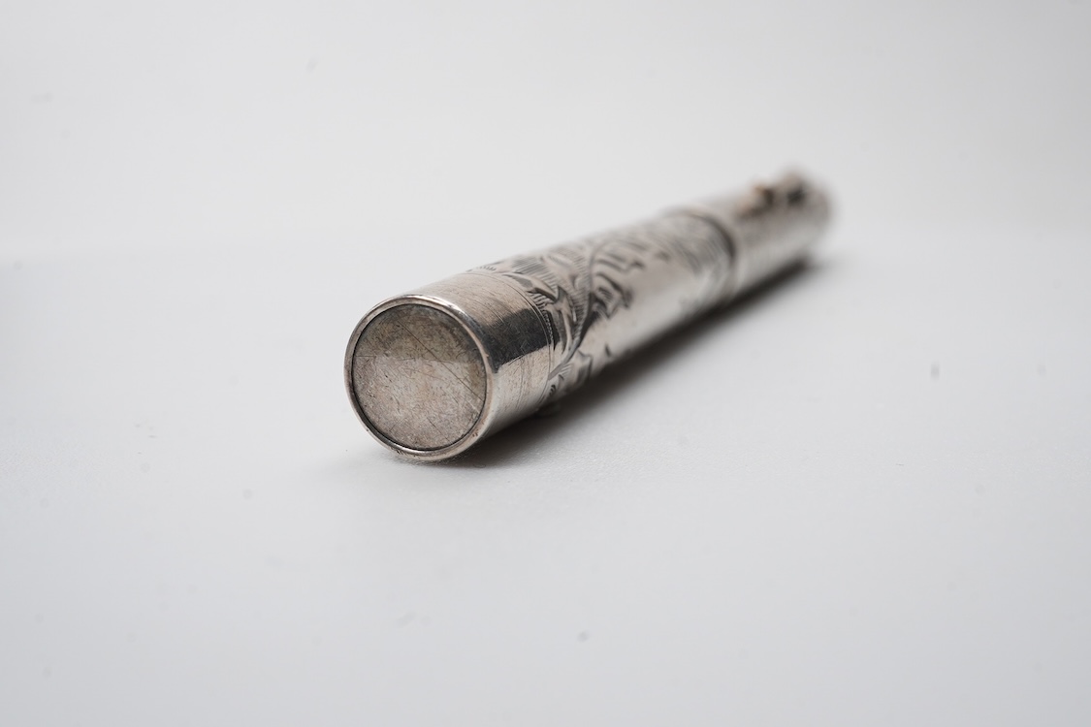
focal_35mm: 45
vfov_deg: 29.9
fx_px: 1364
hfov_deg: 43.6
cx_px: 546
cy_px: 364
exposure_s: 1/100
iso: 400
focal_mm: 30
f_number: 22
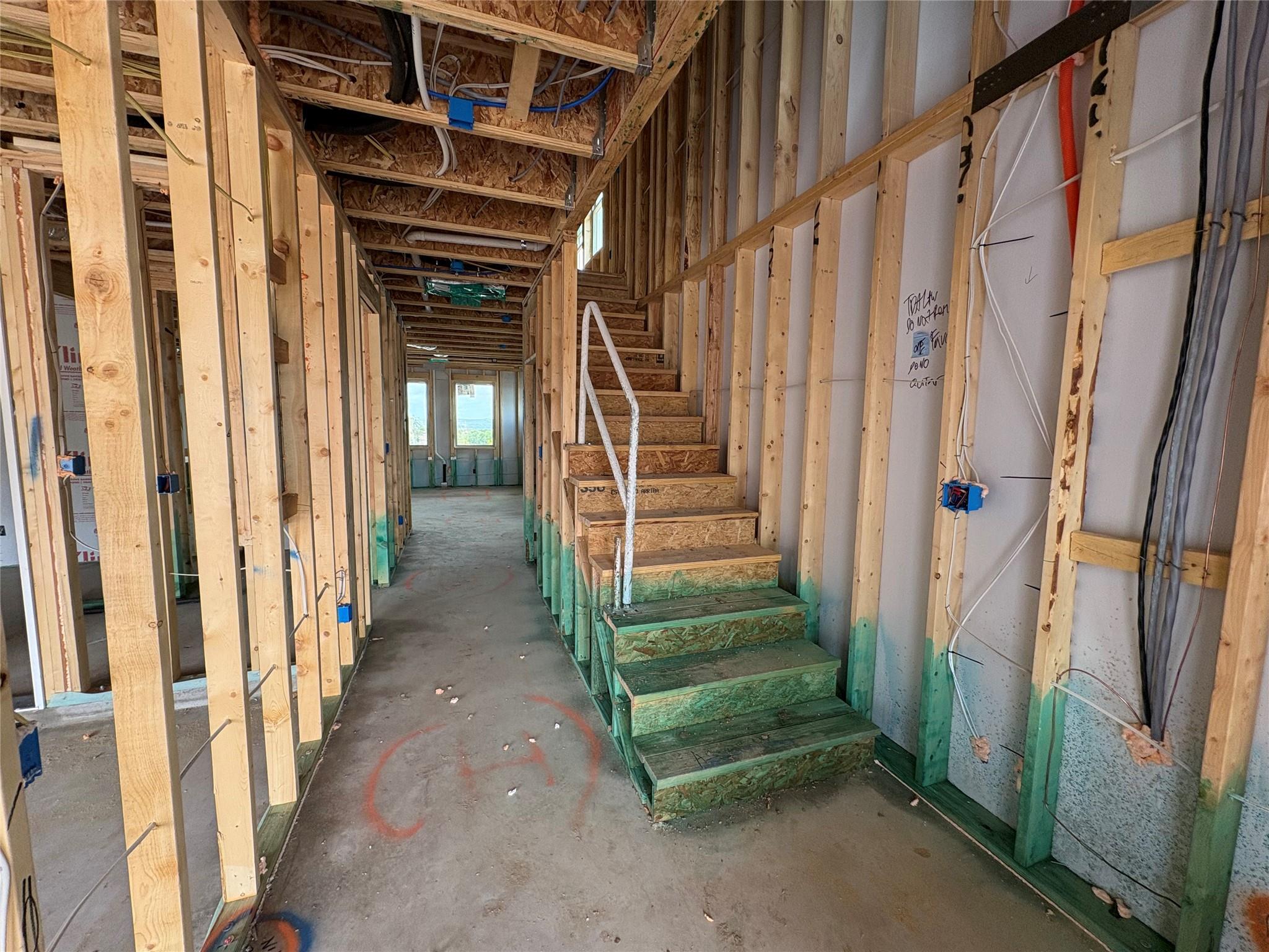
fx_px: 513
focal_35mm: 14
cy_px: 476
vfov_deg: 85.7
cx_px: 634
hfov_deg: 102.1
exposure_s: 1/106
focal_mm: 2.22
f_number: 2.2
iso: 125
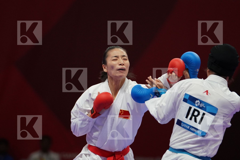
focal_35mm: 382
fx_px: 2546
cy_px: 80
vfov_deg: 3.6
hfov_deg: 5.4
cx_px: 120
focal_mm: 255
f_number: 4
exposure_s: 1/1000
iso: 2500
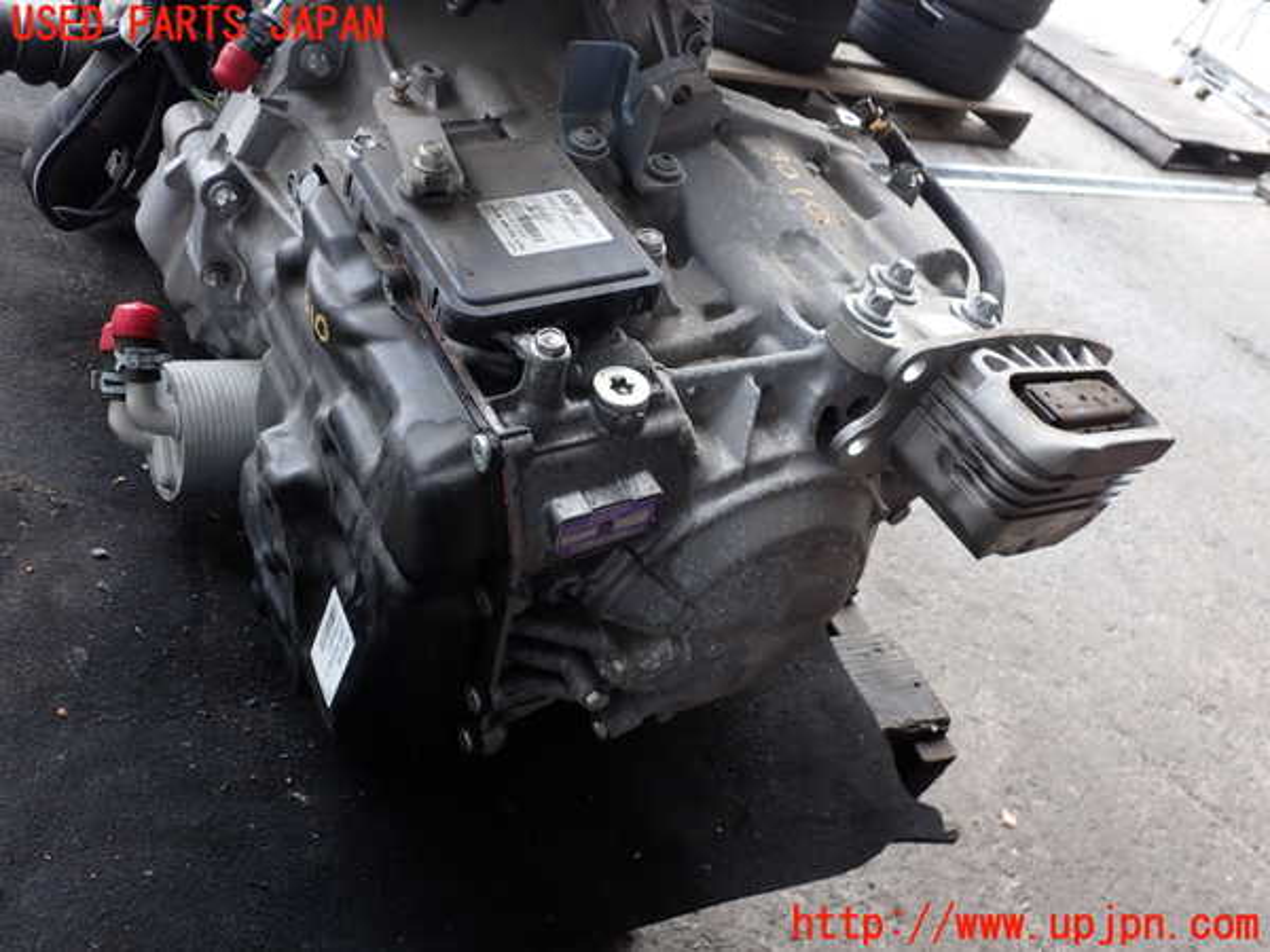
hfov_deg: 60.0
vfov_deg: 46.8
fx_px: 1101
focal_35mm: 30
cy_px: 476
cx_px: 635
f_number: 3.2
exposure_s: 1/100
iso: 100
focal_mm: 5.4
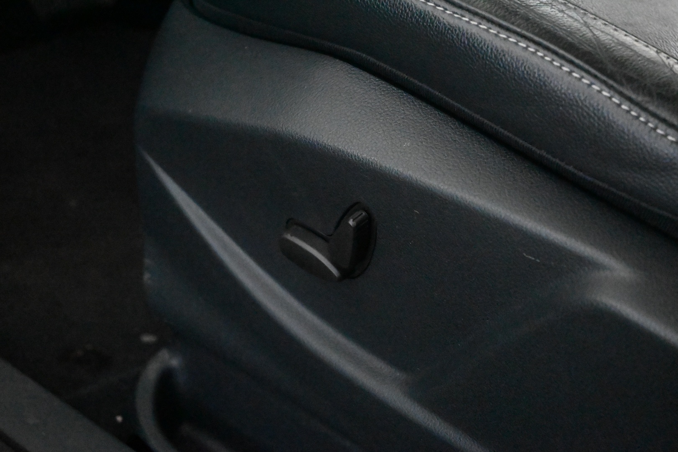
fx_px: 1328
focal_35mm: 70
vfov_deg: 19.3
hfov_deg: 28.6
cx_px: 339
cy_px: 226
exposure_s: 1/80
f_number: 6
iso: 25600
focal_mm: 47
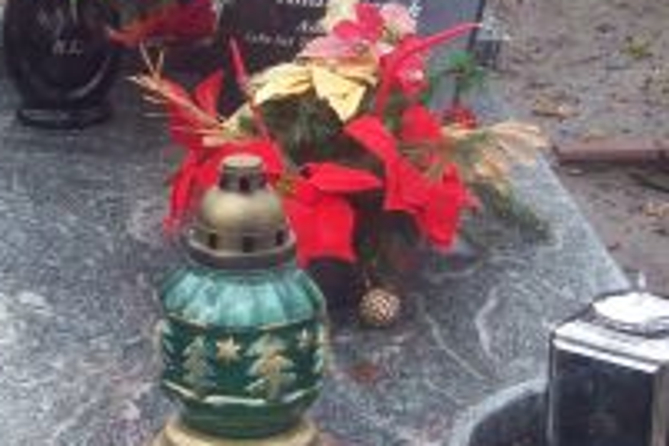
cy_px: 163
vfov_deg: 11.5
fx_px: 2211
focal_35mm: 119
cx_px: 216
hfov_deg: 17.2
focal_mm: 6
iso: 80
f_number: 2.7
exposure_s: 1/103
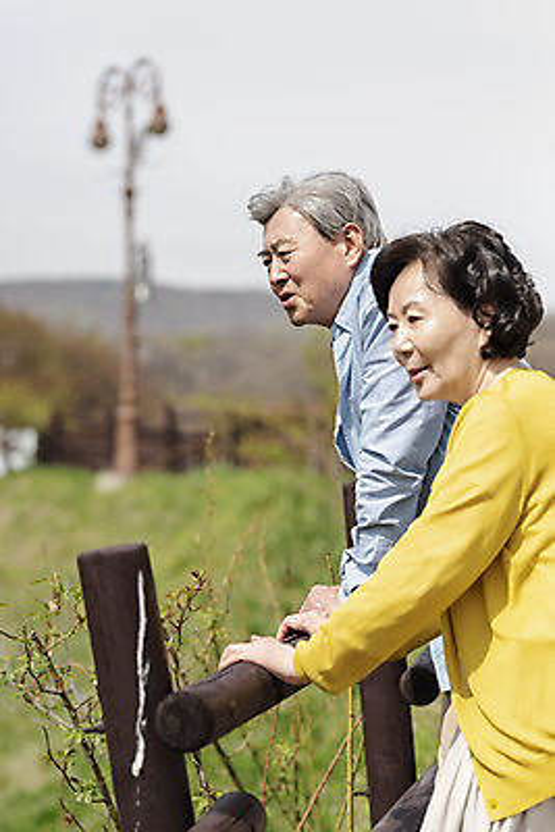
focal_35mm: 85
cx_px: 278
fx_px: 1964
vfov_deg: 23.9
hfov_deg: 16.1
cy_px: 416
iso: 320
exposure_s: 1/5000
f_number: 2.8
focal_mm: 85
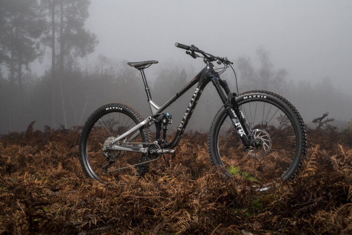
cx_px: 176
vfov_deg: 27.0
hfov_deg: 39.6
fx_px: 489
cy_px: 118
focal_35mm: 50
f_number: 5.6
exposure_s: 1/500
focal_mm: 50
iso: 800
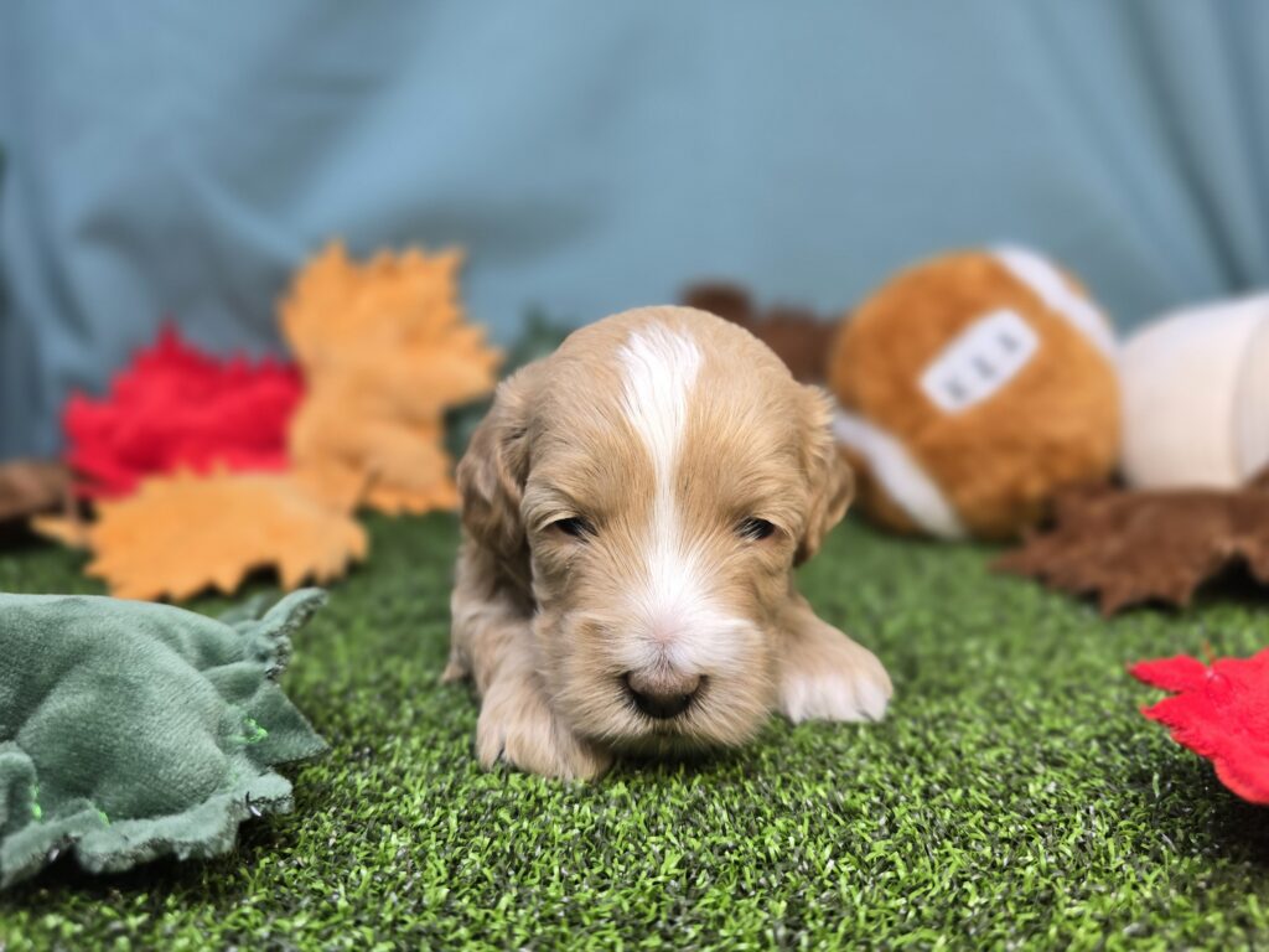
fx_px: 843
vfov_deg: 58.9
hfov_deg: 73.9
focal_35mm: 23
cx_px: 634
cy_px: 476
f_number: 1.7
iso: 100
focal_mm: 6.3
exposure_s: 1/120
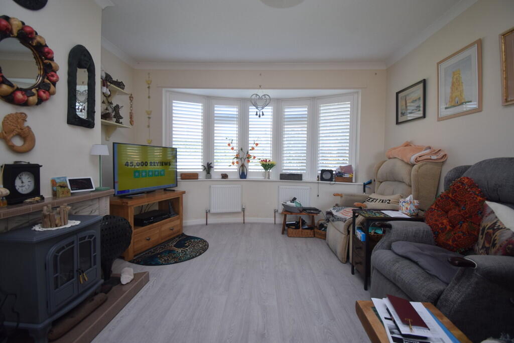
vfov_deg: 77.3
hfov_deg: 100.4
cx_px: 257
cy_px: 172
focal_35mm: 15
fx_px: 214
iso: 400
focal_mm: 10
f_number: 4.5
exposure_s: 1/80
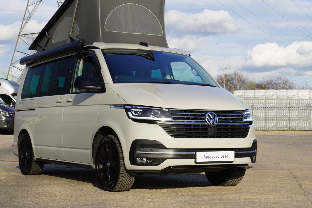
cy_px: 88
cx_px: 132
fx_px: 572
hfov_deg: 30.5
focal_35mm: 66
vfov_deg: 20.6
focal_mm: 34
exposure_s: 1/100
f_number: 9
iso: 100
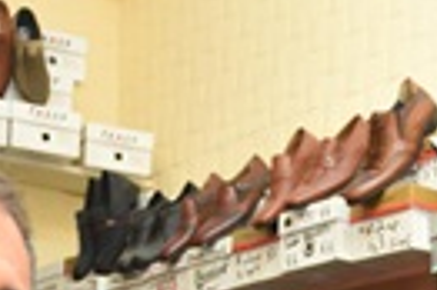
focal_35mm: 110
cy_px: 637
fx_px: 1334
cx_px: 464
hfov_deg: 18.0
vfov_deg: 11.0
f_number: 2.8
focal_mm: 24
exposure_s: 1/160
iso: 1250
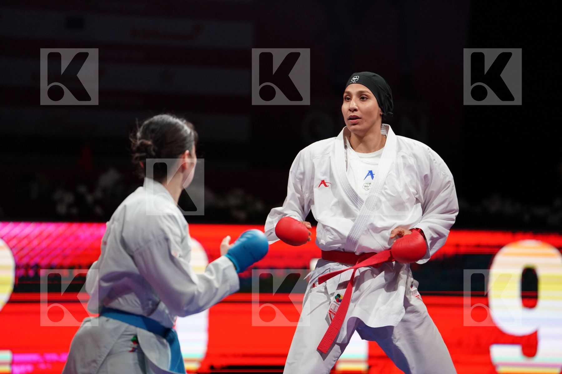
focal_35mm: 200
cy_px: 187
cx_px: 281
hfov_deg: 10.3
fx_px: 3122
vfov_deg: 6.9
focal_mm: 200
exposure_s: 1/1000
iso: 3200
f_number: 2.8
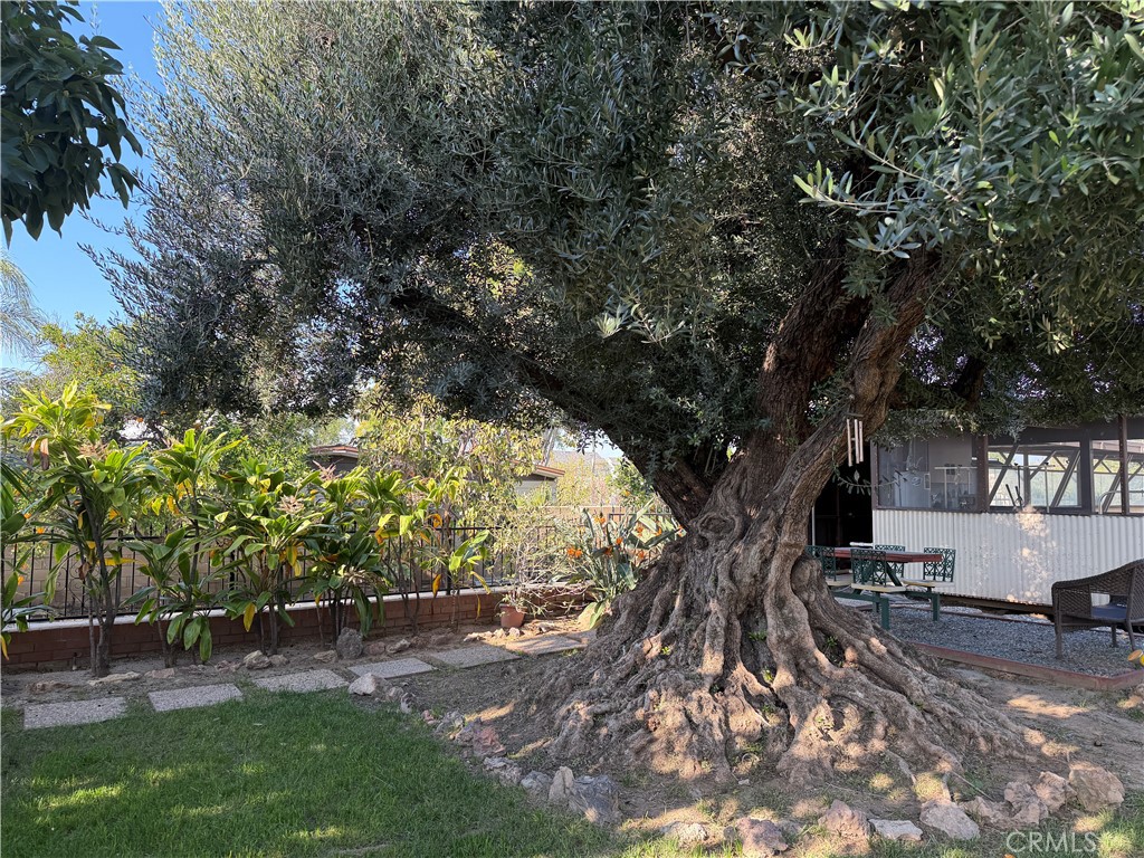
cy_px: 429
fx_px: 793
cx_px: 572
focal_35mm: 24
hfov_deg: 71.6
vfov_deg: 56.8
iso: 100
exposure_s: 1/430
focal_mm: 6.76
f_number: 1.78
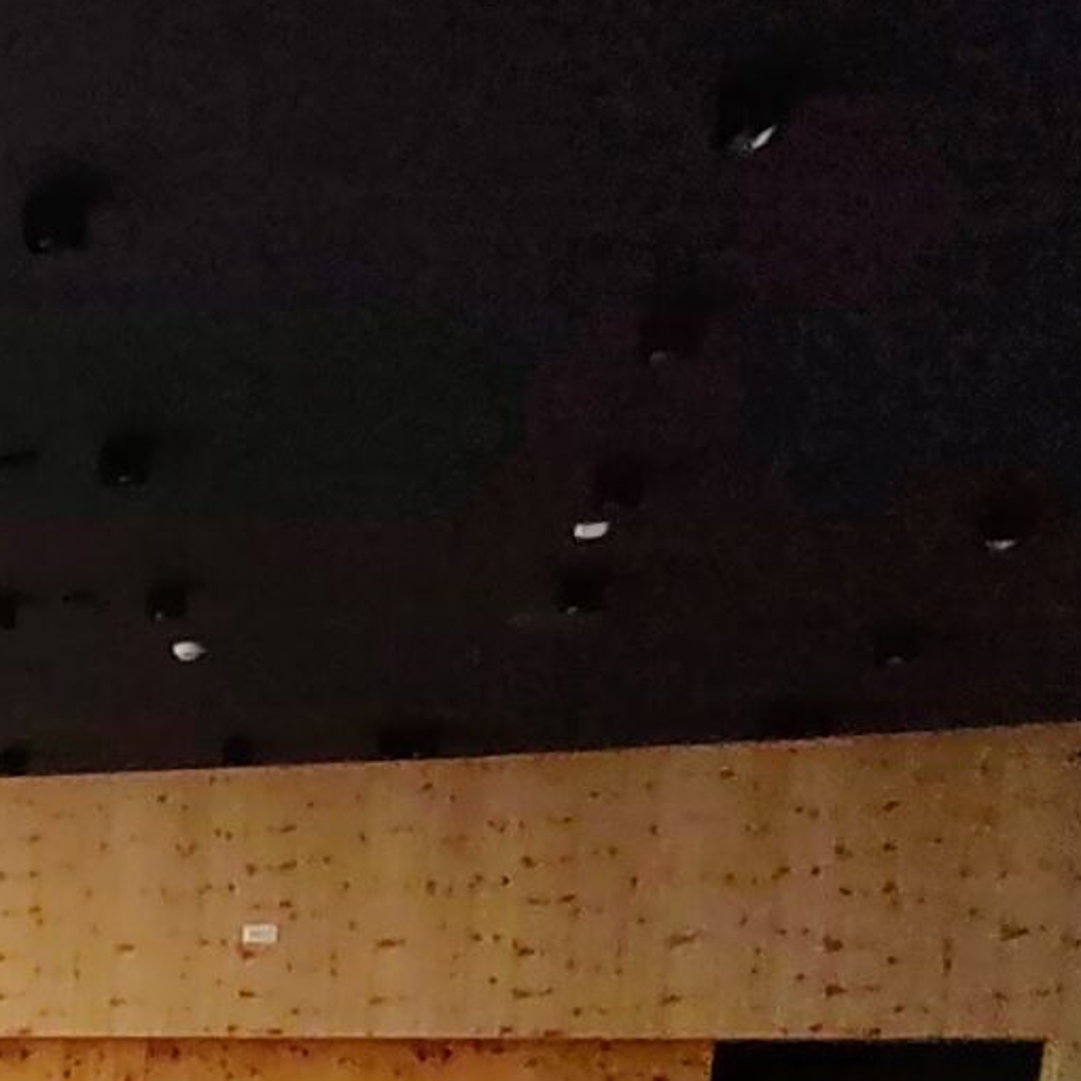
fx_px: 2508
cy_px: 1278
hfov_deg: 16.5
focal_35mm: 71
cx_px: -1229
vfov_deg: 22.5
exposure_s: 1/109
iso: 100
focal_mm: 1.68
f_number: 2.2
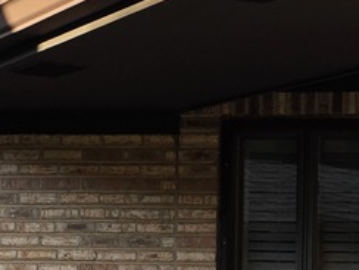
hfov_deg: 13.9
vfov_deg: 10.8
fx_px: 1410
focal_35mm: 136
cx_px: 483
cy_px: 271
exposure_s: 1/3126
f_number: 1.7
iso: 80
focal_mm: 6.3
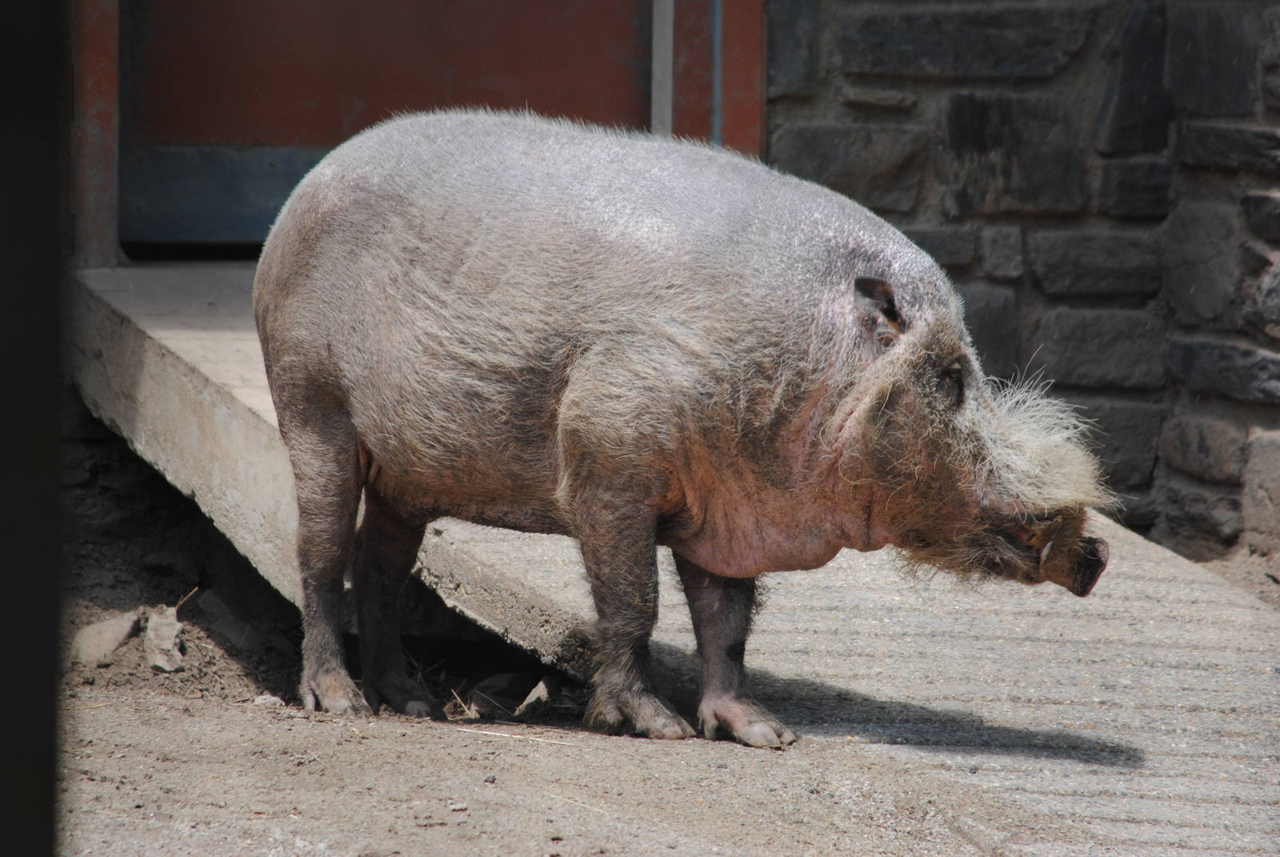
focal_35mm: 450
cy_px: 428
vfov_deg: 3.1
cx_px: 640
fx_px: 16019
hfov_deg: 4.6
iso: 250
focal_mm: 300
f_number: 5.6
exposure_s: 1/500
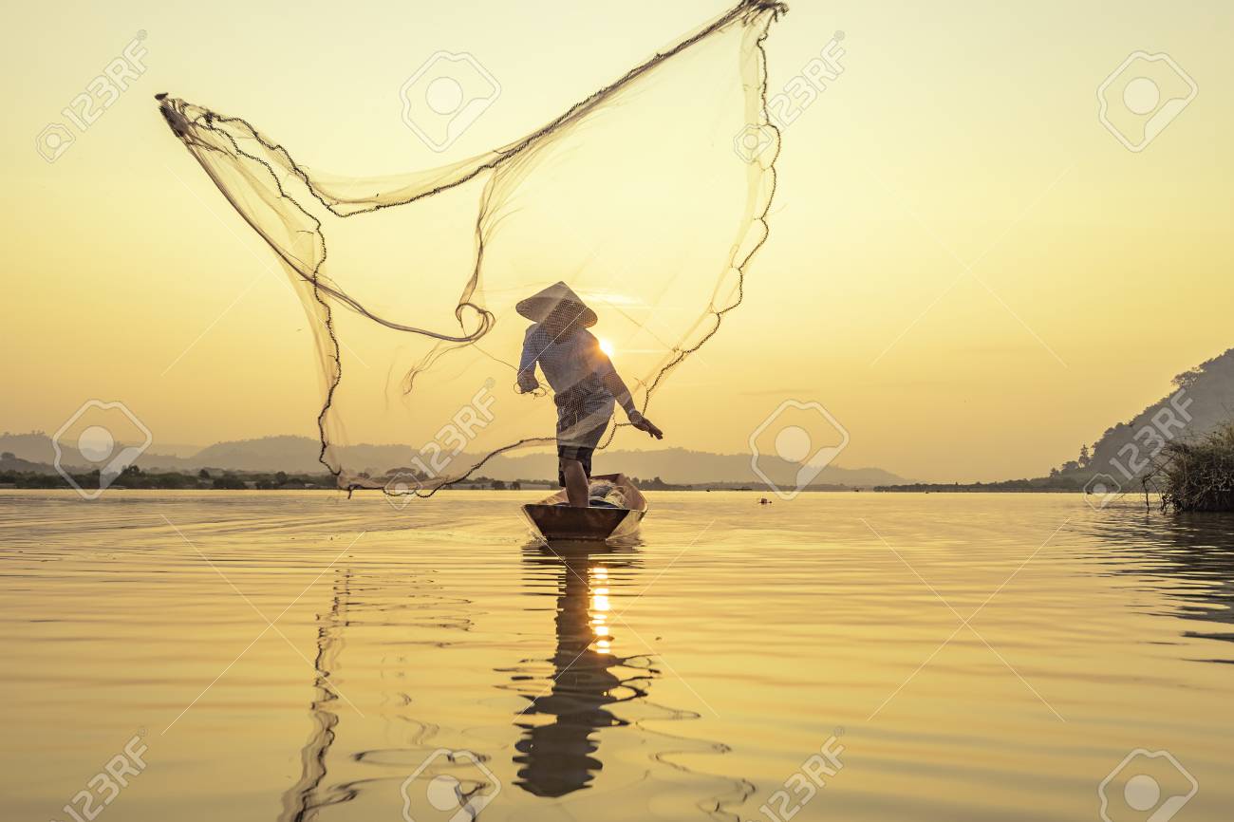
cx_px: 617
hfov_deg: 54.4
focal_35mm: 35
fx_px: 1199
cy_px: 411
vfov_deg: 37.8
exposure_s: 1/400
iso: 200
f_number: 8
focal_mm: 35
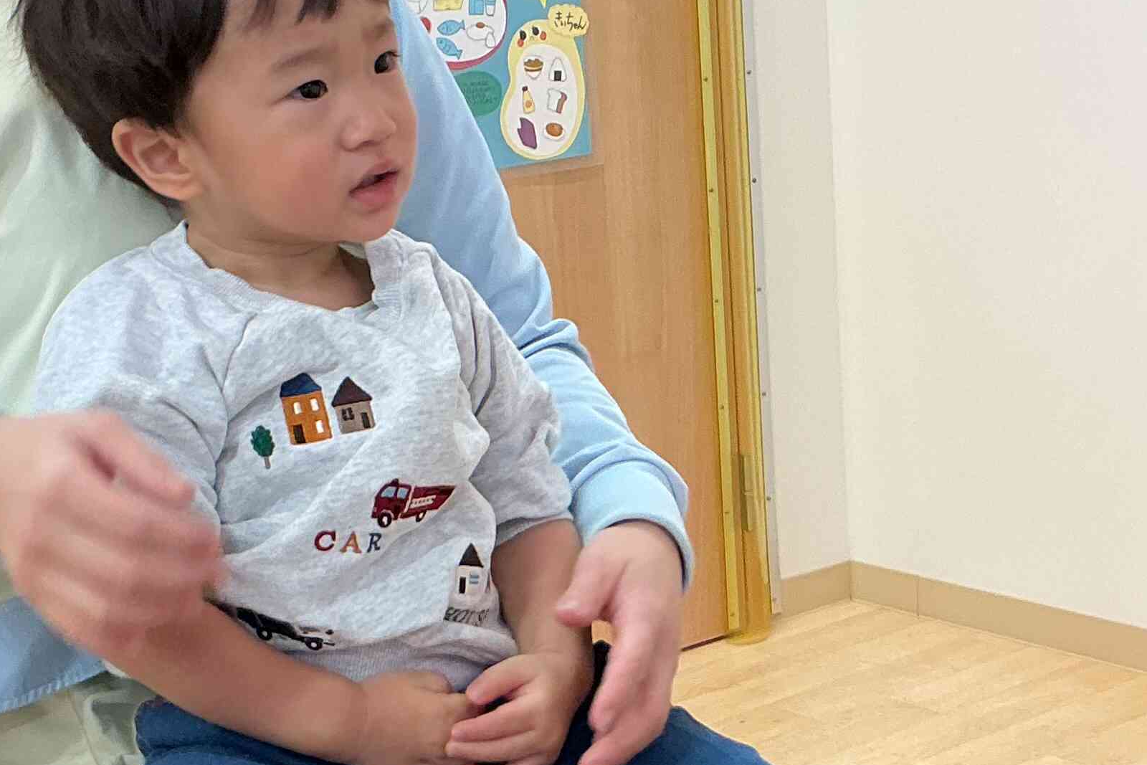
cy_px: 380
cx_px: 604
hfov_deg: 26.6
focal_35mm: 76
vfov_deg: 18.0
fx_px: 2421
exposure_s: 1/60
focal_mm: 3
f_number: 1.8
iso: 40
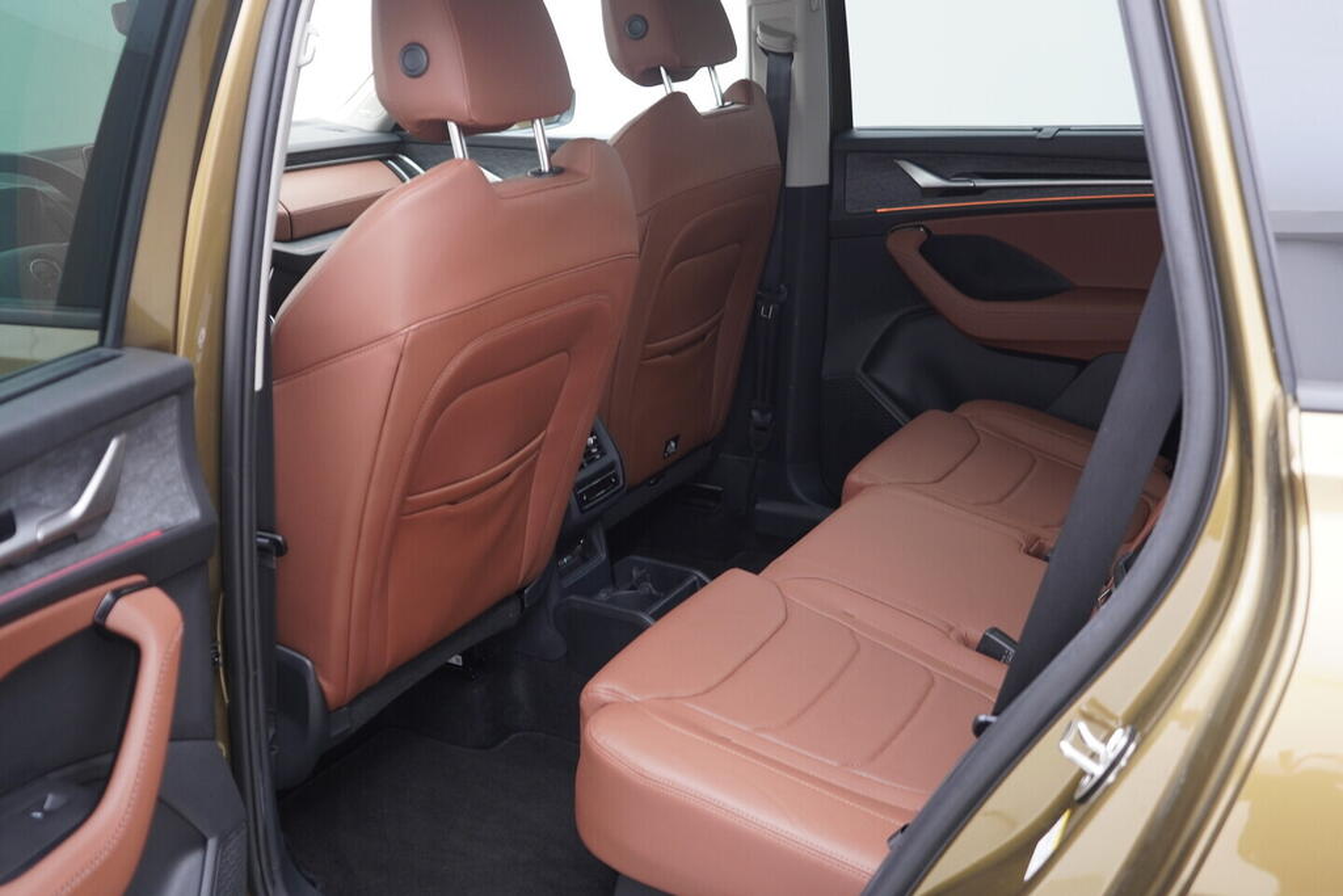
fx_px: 1343
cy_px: 448
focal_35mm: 36
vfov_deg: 36.9
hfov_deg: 53.1
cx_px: 672
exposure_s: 1/40
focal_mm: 24
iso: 320
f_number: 2.8
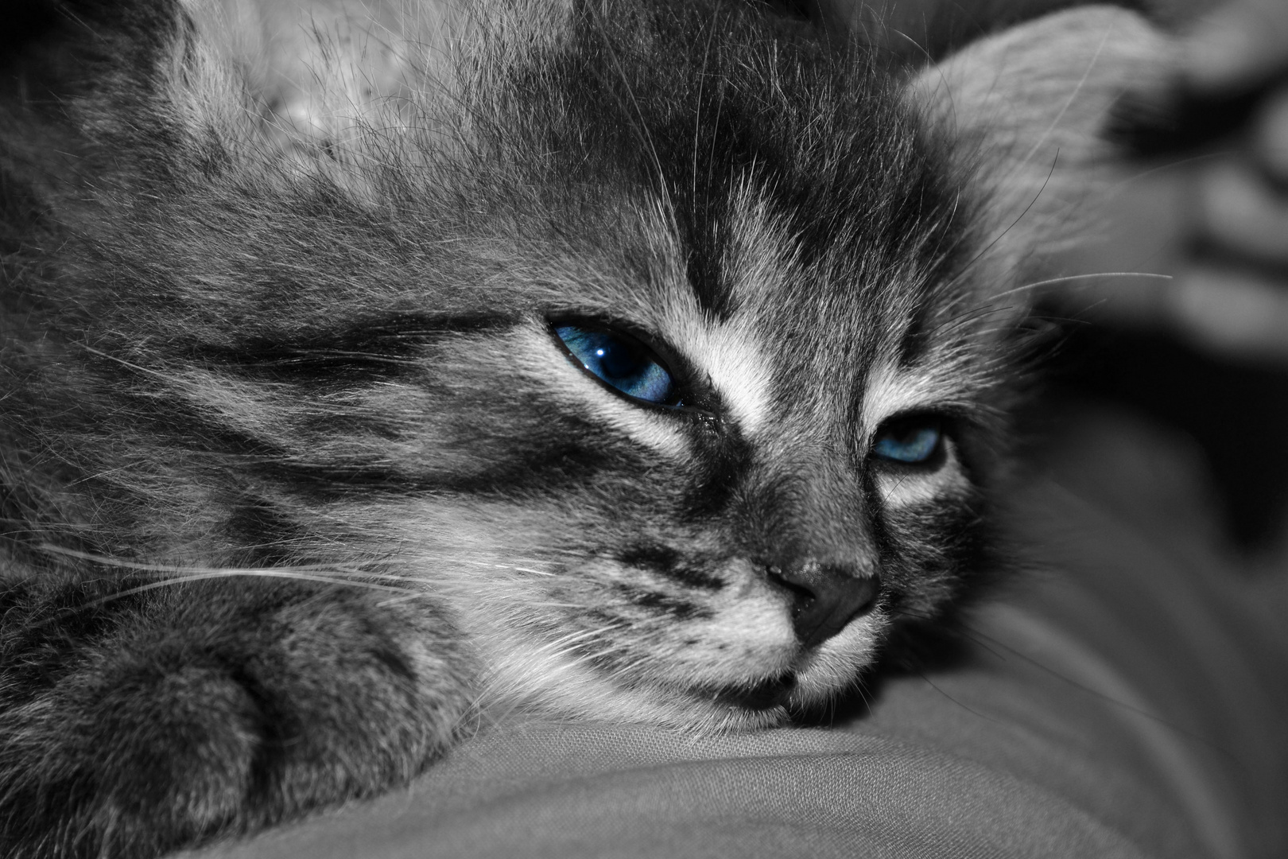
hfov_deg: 27.0
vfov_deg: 18.2
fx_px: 2683
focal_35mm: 75
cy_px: 430
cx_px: 644
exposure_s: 1/60
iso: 100
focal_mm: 50
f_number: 8
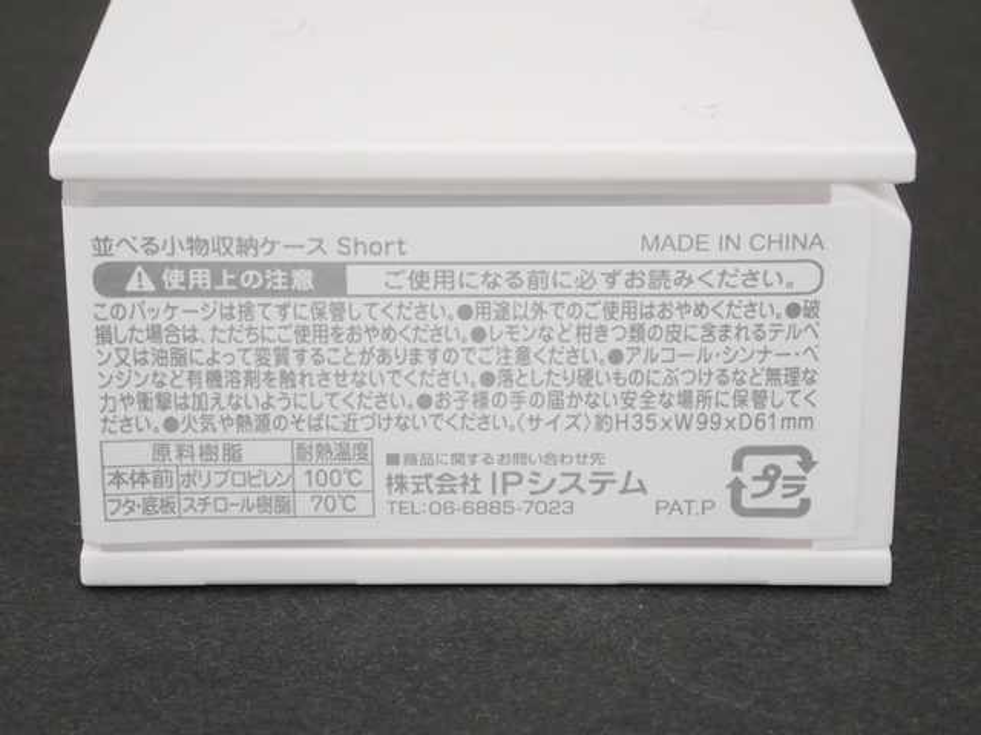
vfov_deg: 14.8
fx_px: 2834
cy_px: 368
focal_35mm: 100
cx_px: 490
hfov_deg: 19.6
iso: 400
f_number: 18
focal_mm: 18
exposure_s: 1/10
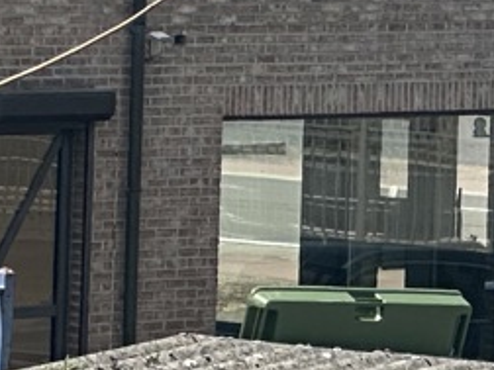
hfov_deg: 4.1
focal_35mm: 488
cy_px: -632
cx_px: 182
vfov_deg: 3.0
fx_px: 6964
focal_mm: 9
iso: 32
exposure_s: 1/737
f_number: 2.8
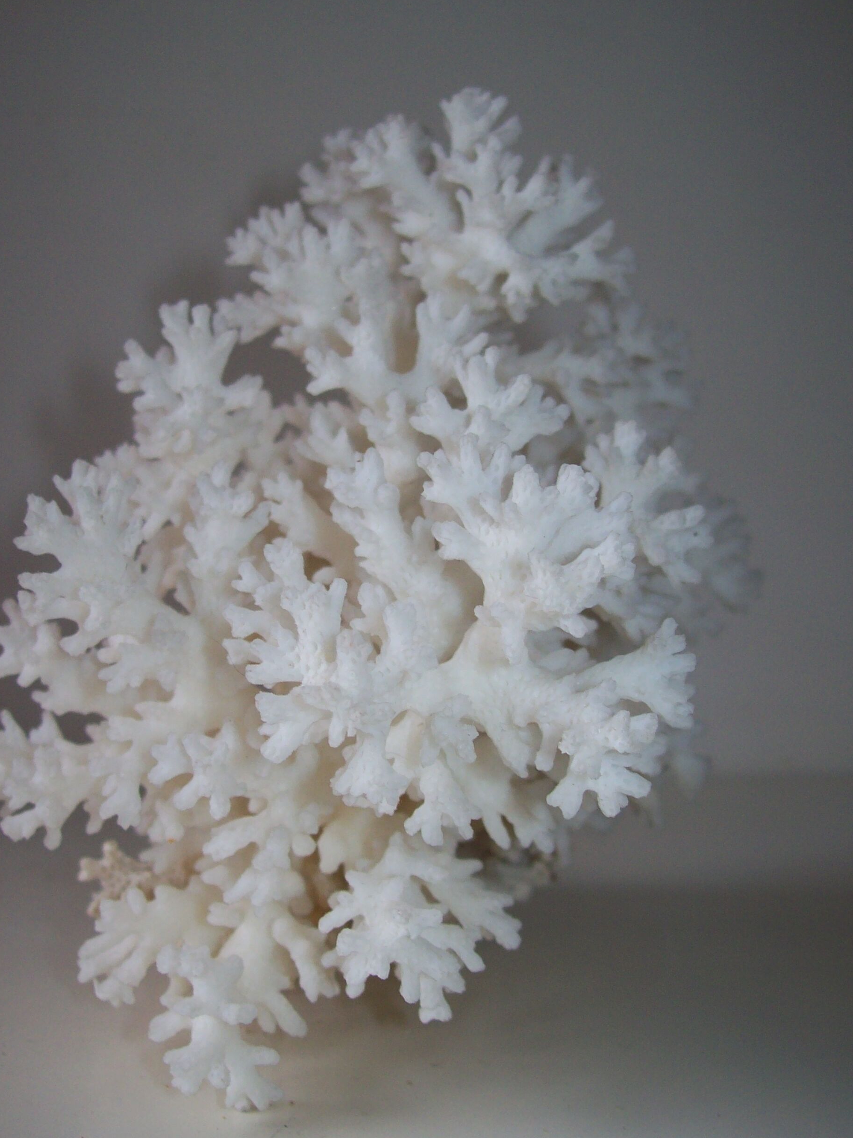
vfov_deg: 44.8
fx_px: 1381
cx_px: 390
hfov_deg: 34.3
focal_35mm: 42
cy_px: 530
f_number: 2.7
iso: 80
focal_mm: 6
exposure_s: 1/64
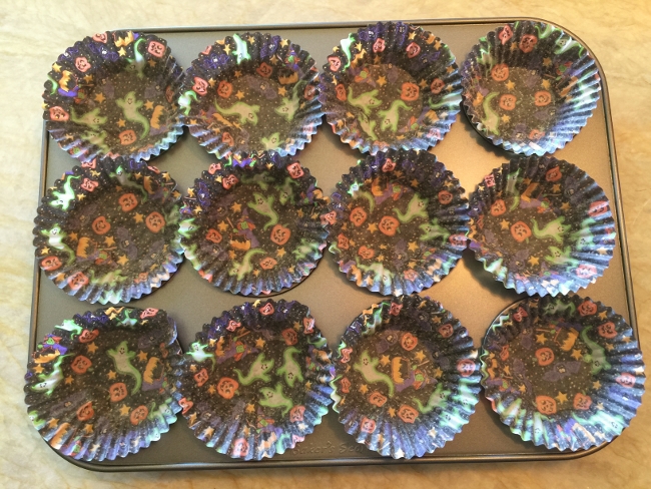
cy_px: 244
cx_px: 326
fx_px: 546
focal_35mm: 29
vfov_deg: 48.3
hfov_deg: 61.6
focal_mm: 4.15
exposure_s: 1/15
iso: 40
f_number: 2.2
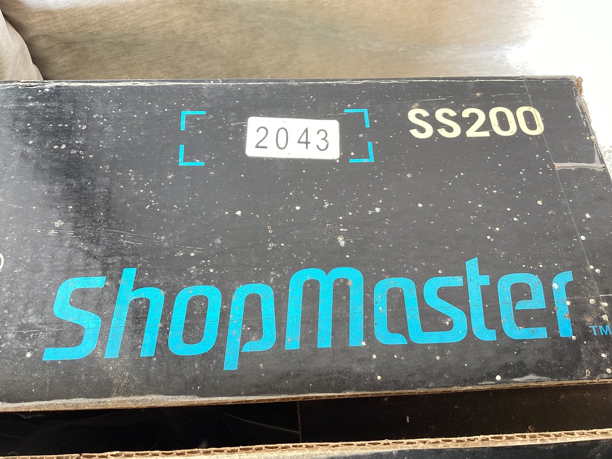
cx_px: 306
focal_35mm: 31
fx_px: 548
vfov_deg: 45.4
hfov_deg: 58.3
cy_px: 230
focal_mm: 3.3
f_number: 2.4
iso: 64
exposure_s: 1/60
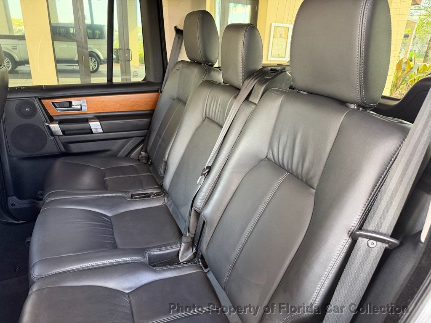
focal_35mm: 24
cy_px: 162
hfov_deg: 71.6
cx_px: 216
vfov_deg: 56.8
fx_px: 299
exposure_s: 1/60
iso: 320
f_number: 1.78
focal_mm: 6.76
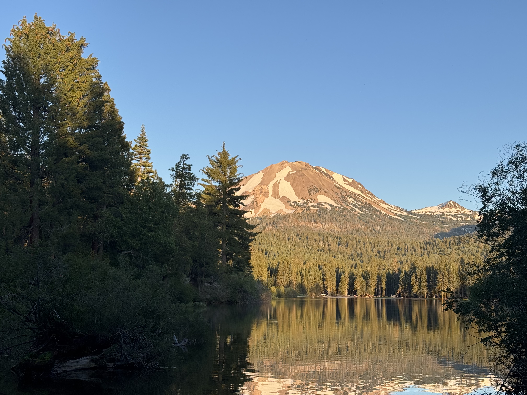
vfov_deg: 30.3
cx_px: 264
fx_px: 731
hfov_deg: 39.7
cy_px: 198
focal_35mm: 48
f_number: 1.78
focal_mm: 6.76
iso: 64
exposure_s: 1/1152
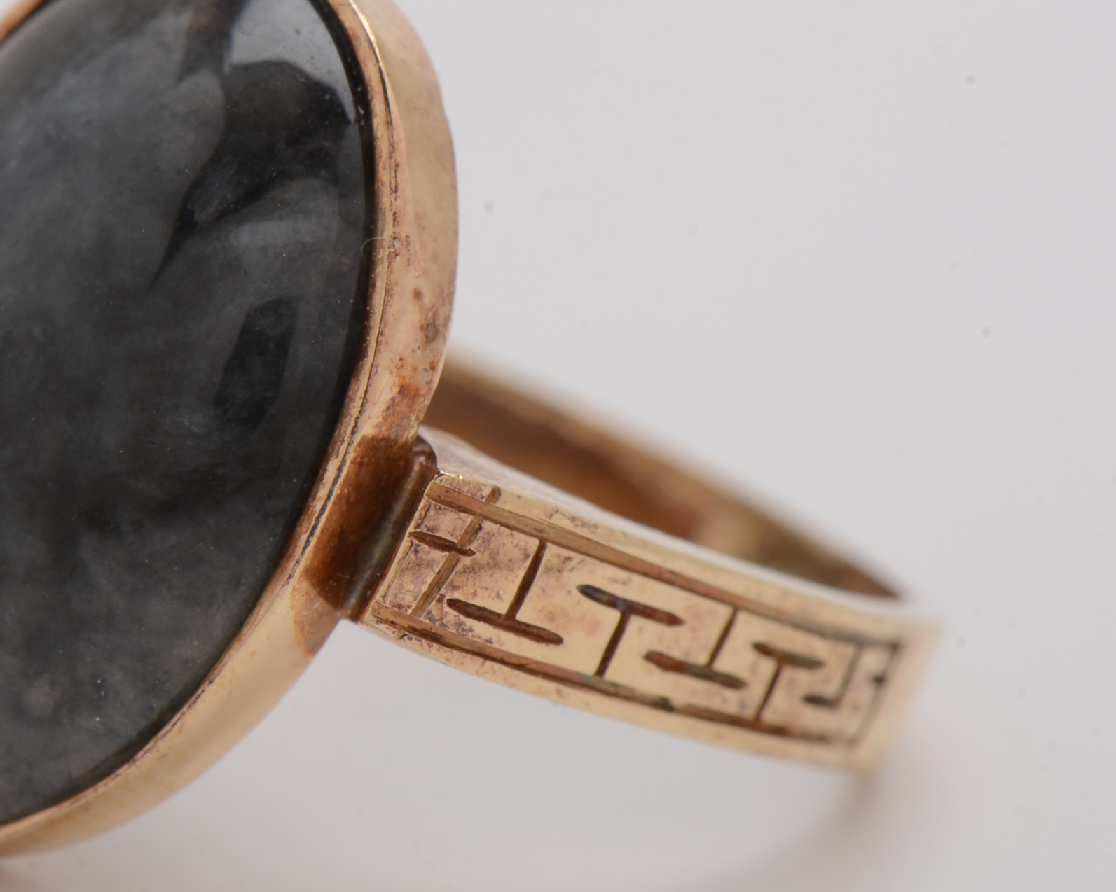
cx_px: 336
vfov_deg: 8.4
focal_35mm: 185
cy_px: 384
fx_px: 6101
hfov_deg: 10.4
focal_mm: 85
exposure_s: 1/160
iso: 200
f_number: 20
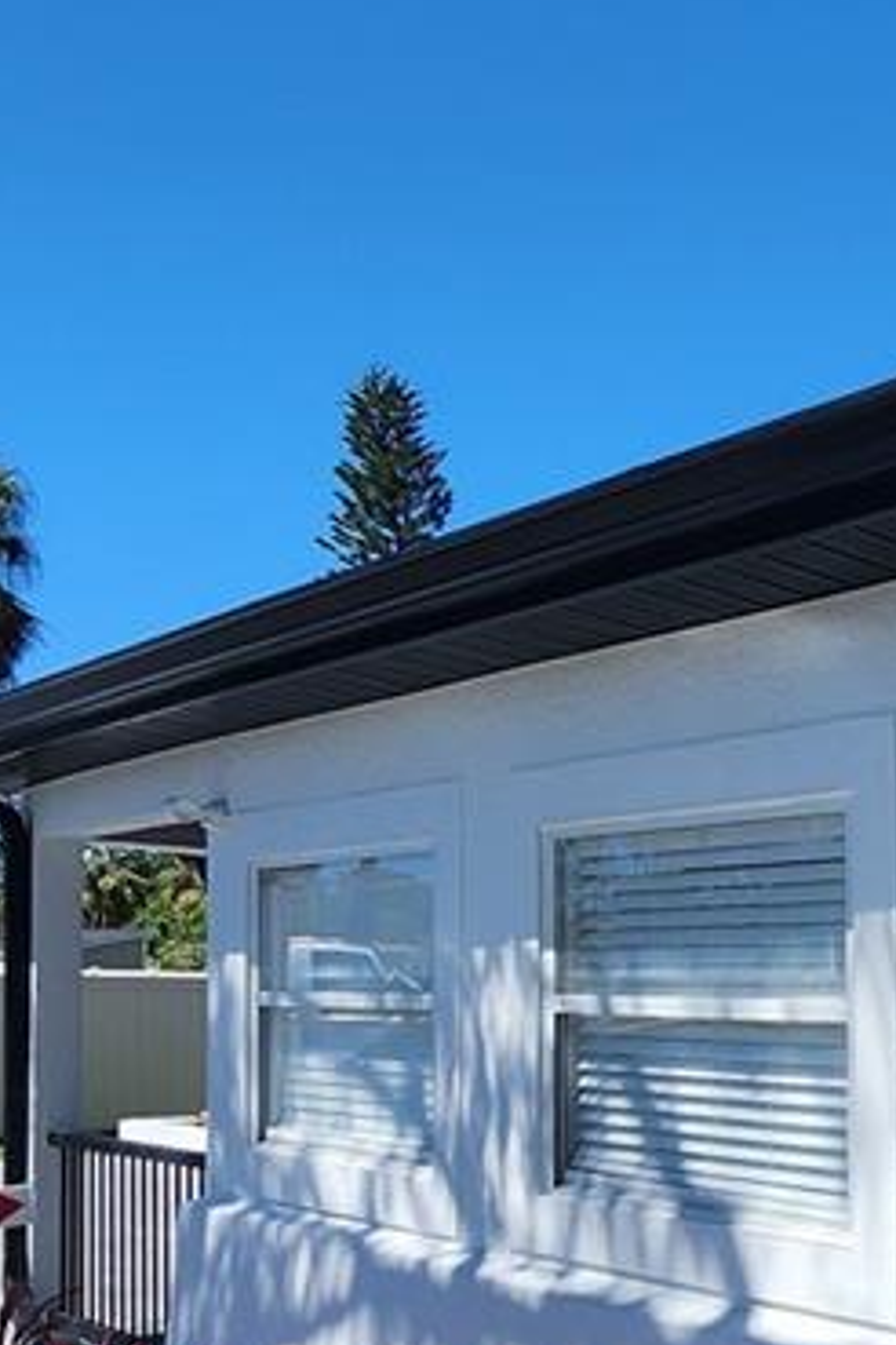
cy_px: 962
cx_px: 1217
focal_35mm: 44
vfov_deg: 43.5
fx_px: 1643
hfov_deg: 25.5
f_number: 2.2
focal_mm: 2.2
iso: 50
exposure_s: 1/1869
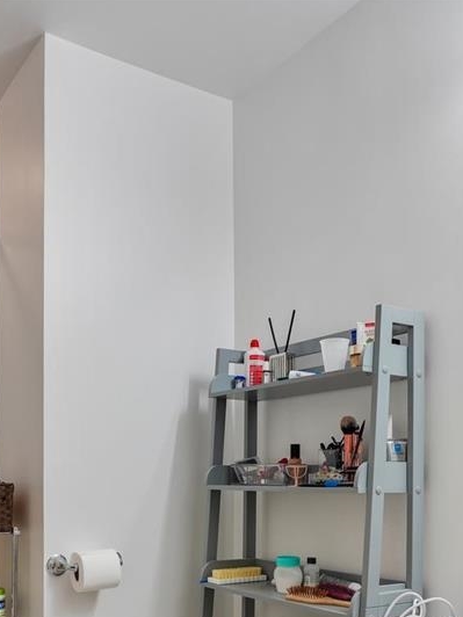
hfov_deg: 38.0
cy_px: 489
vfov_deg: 47.5
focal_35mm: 37
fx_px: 660
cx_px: 133
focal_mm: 16
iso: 640
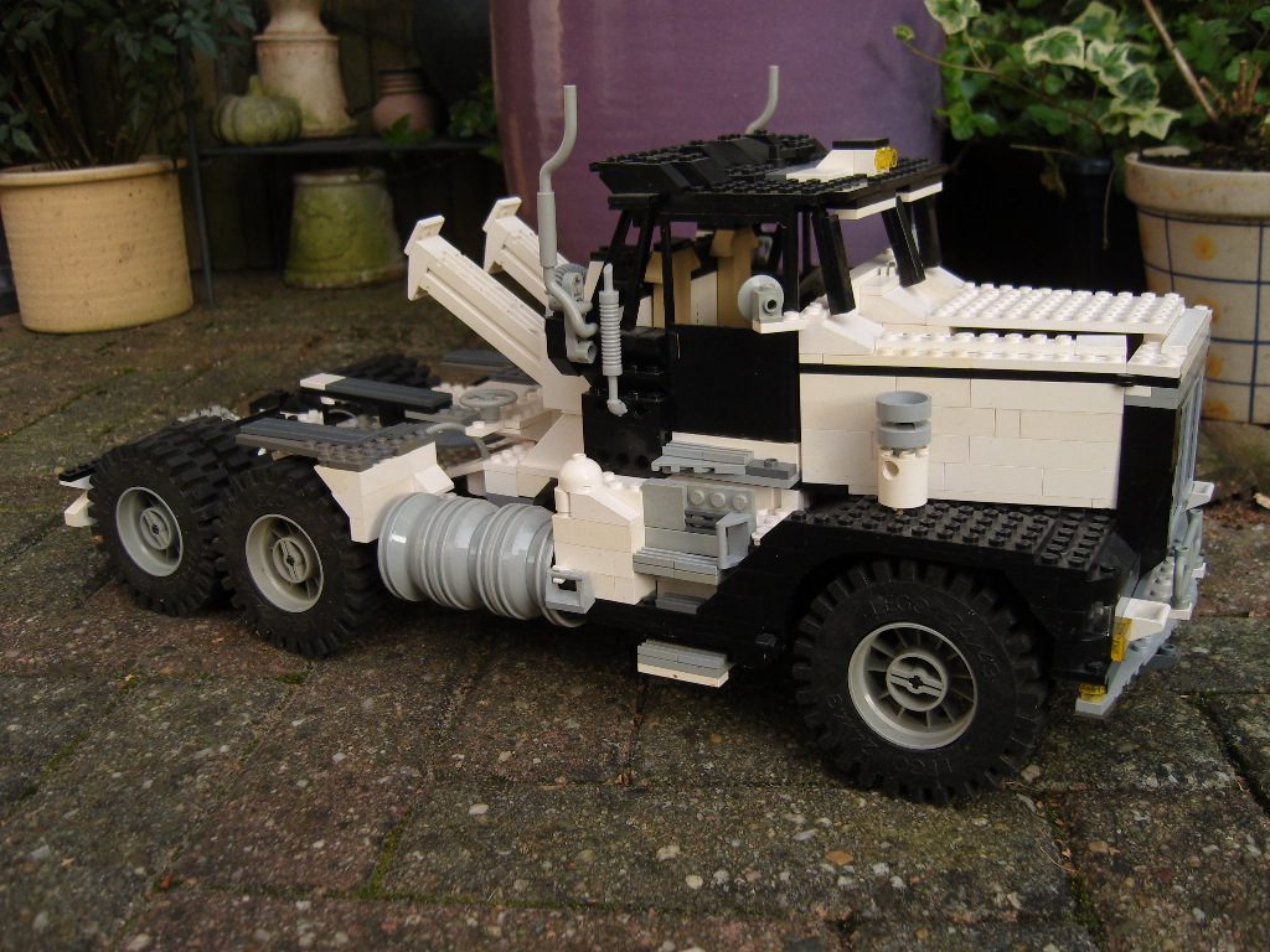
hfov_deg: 54.0
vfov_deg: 41.8
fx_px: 1247
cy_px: 476
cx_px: 635
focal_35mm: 34
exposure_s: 1/200
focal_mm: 7.3
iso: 100
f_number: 2.8
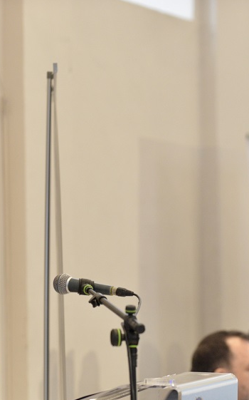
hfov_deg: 5.4
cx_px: 117
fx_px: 2631
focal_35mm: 242
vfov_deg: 8.7
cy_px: 242
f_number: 3.5
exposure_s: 1/125
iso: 3200
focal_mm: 130
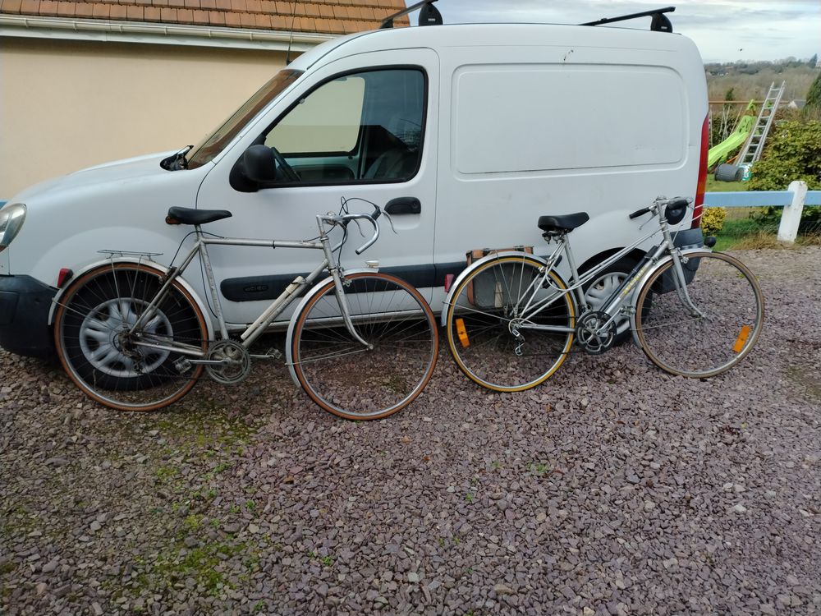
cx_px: 410
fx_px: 617
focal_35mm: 26
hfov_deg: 67.3
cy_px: 308
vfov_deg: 53.1
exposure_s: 1/381
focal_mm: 4.26
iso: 100
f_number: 1.8
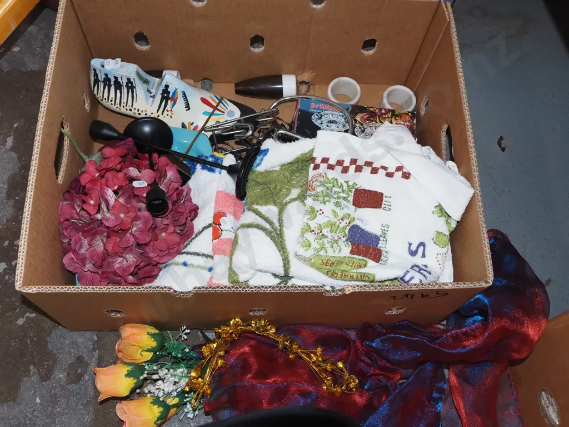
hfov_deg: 54.0
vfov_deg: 41.8
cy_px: 214
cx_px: 284
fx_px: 559
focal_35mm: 34
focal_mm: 17
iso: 1600
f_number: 5.6
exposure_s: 1/160
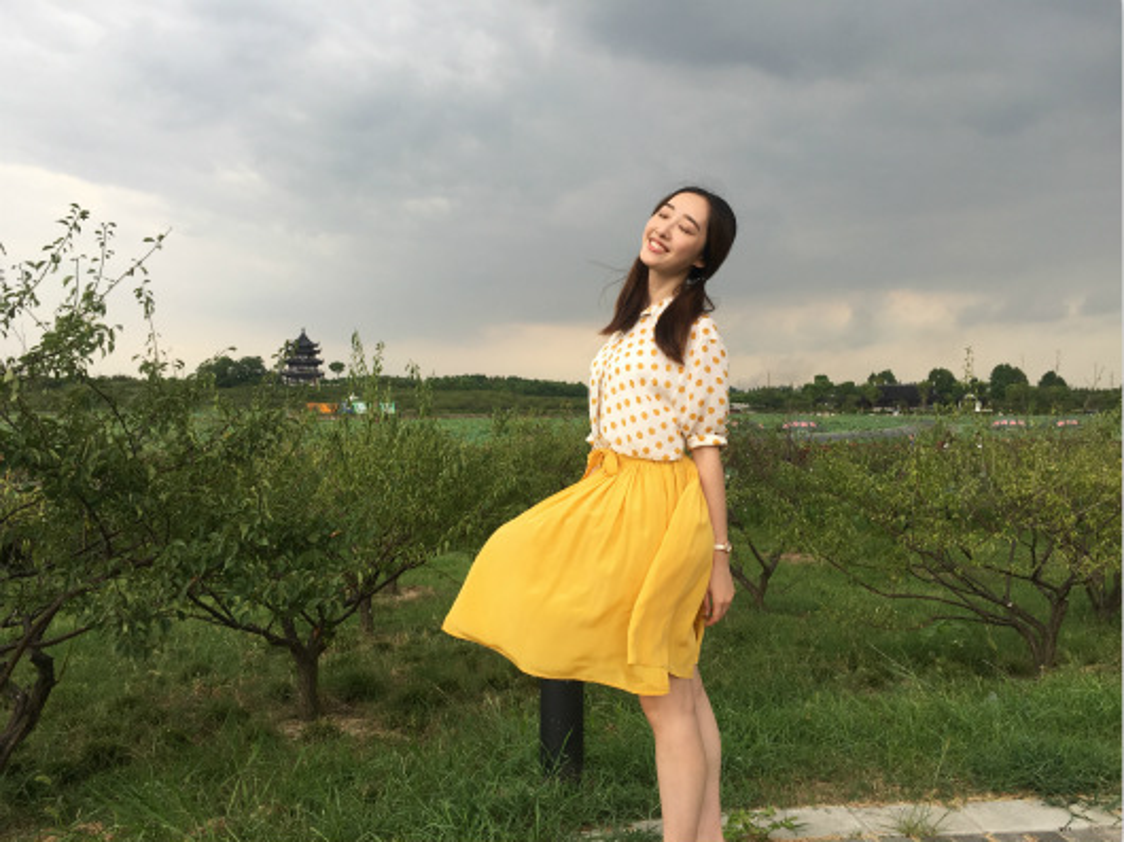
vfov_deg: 48.2
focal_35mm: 29
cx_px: 562
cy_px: 421
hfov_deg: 61.7
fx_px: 941
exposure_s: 1/416
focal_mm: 4.15
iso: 25
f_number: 2.2
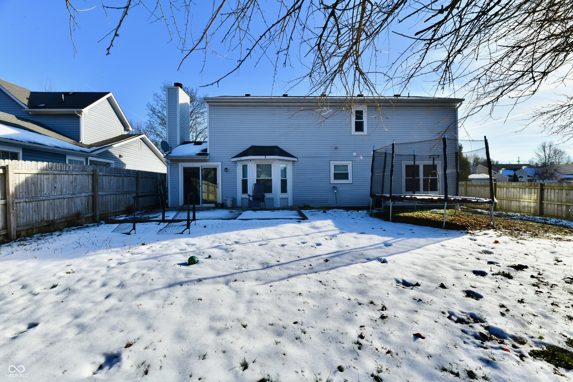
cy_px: 191
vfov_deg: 81.2
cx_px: 286
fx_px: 223
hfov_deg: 104.3
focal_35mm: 14
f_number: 14
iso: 640
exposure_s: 1/800
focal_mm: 14
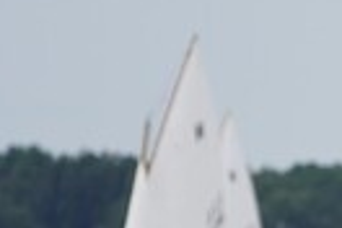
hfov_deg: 1.3
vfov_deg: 0.8
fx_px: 15512
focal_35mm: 1633
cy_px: 382
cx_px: 1010
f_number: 5.6
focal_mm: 180
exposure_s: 1/1250
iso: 200
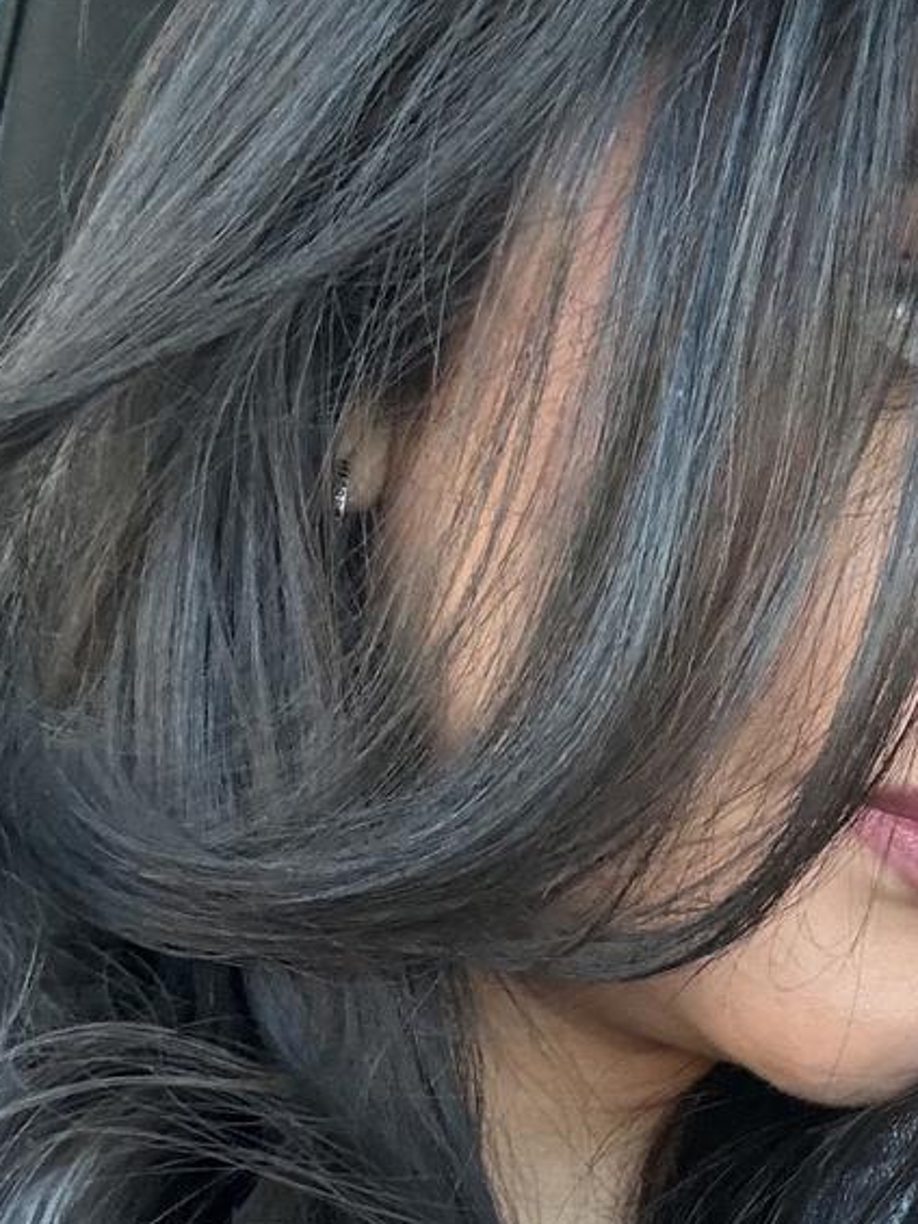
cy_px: 992
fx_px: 2404
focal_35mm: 68
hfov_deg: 21.2
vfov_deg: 27.9
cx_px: 818
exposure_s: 1/60
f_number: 1.9
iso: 200
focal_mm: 2.69
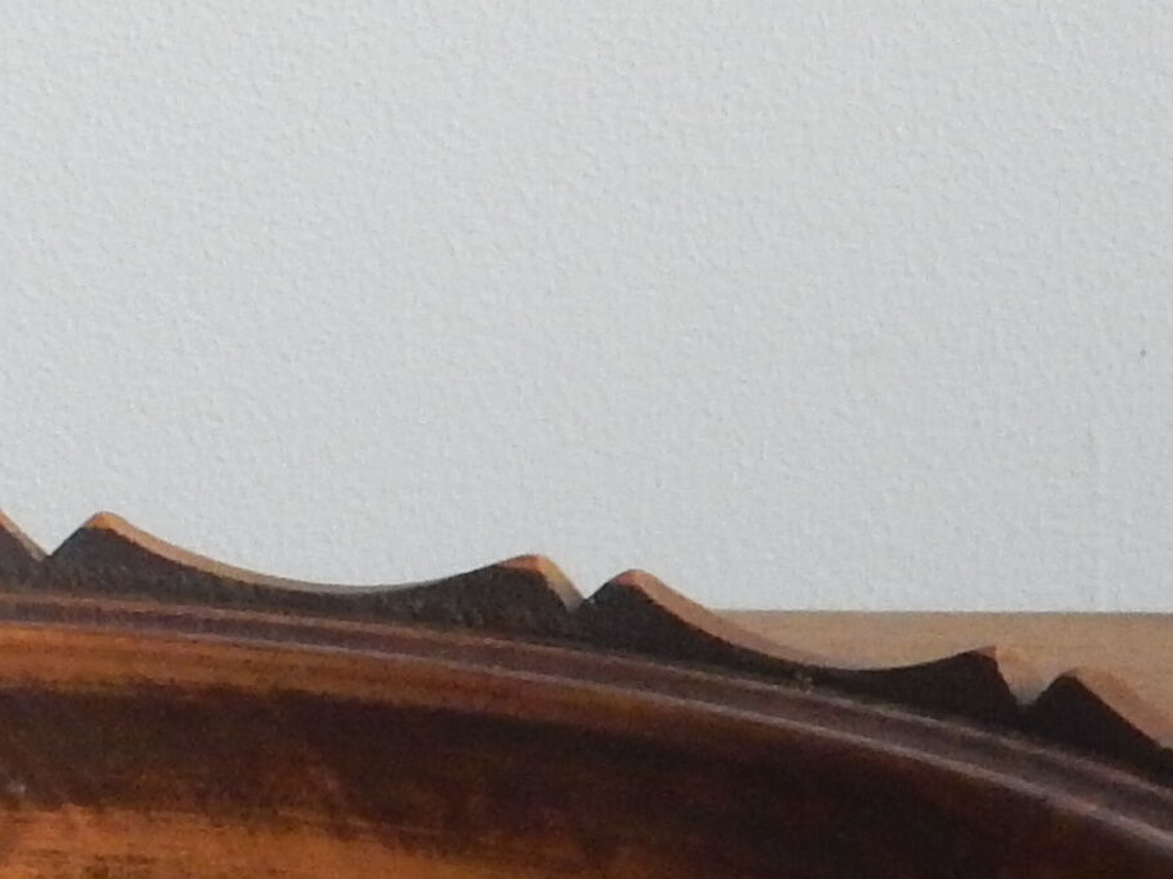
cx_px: -192
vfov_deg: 2.1
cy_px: 792
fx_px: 23646
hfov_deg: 2.8
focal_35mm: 698
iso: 400
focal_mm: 24.7
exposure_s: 1/15
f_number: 6
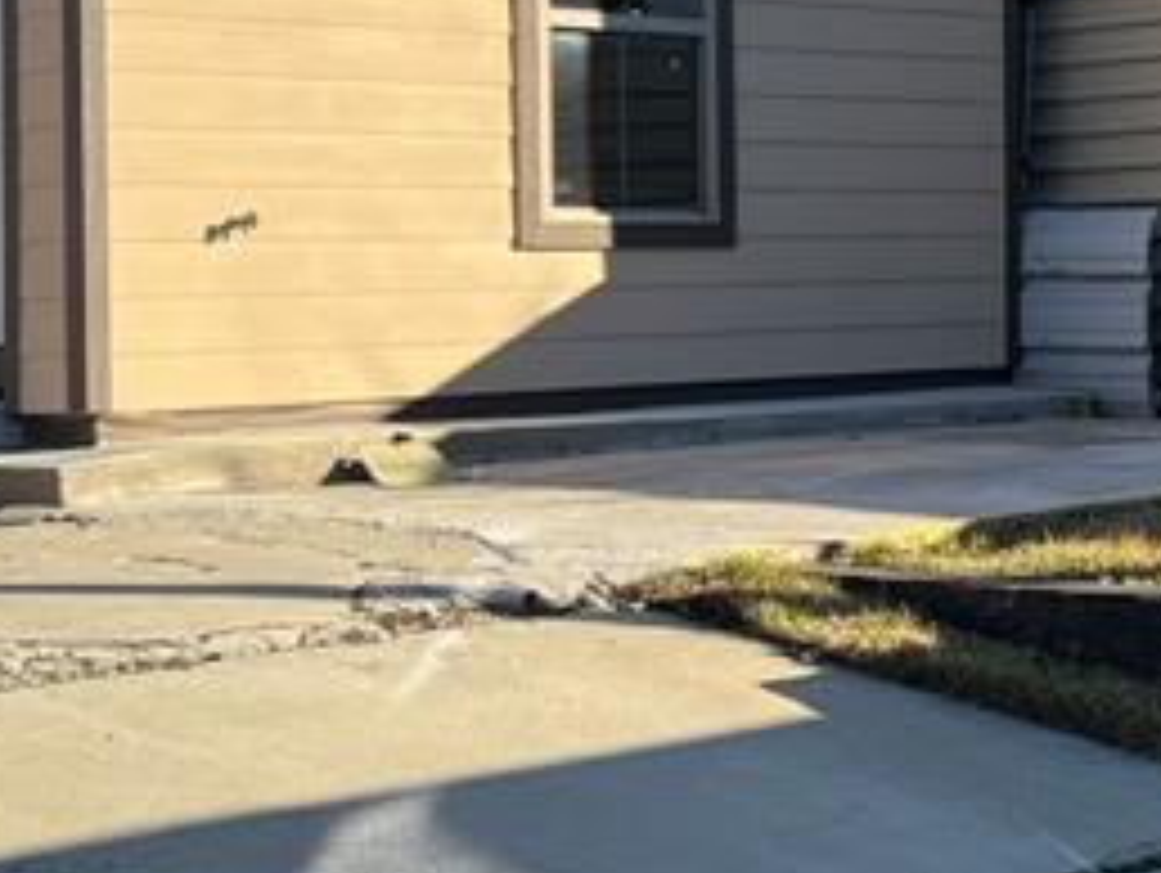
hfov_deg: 18.7
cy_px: 225
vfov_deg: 14.3
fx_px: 3458
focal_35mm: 103
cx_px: 1048
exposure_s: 1/2513
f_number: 1.5
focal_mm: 5.7
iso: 50
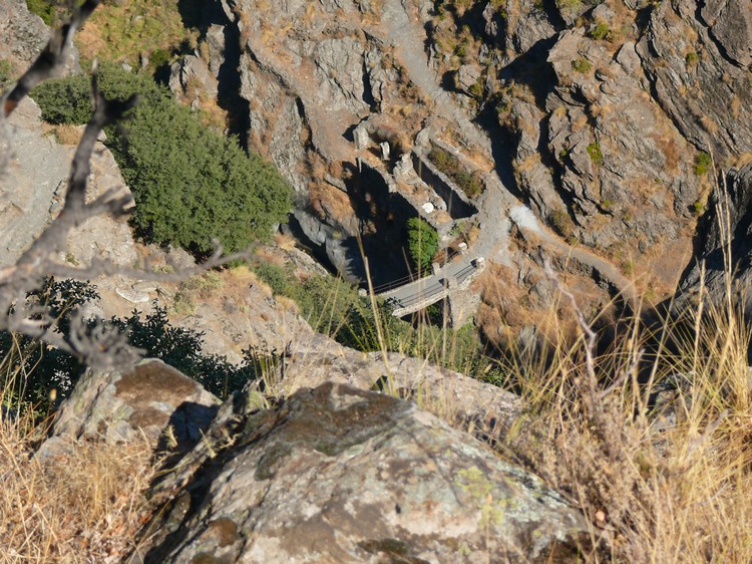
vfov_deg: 9.0
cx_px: 376
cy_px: 282
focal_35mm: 164
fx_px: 3562
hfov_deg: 12.1
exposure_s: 1/200
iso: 100
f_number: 4.5
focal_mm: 34.7
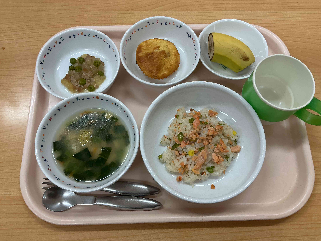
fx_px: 269
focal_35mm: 29
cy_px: 120
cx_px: 160
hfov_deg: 61.7
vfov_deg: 48.2
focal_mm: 3
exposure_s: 1/60
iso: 50
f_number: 1.8
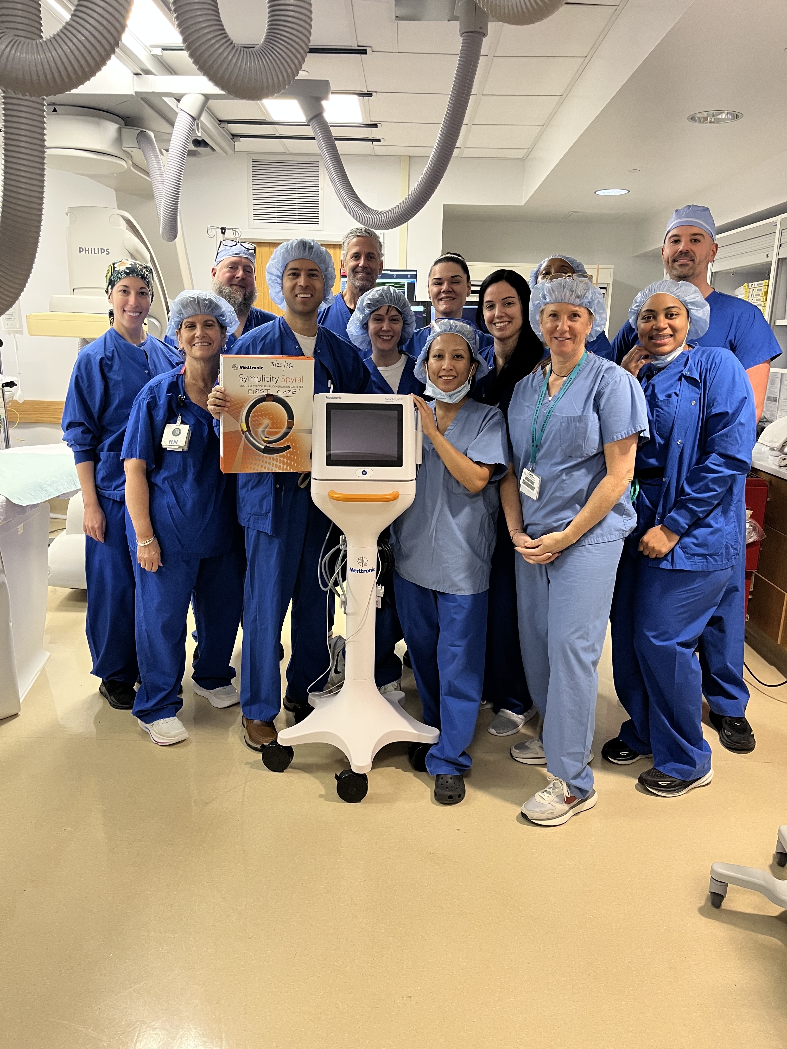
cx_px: 394
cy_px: 524
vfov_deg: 67.3
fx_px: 788
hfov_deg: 53.1
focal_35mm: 26
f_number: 1.6
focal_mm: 5.1
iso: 250
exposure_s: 1/60
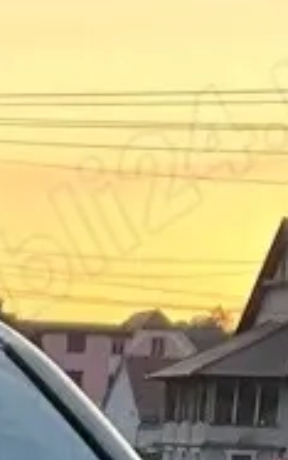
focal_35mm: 197
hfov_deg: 6.4
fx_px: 2472
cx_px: -350
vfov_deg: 9.8
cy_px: 947
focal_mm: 5.1
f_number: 1.6
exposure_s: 1/121
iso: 125
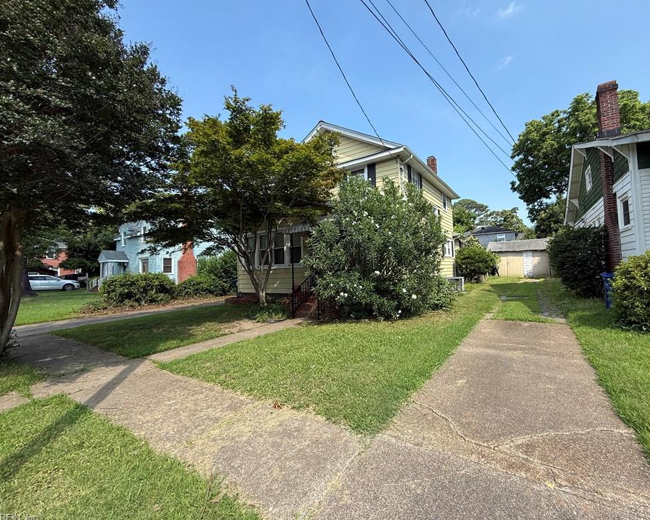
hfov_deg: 96.5
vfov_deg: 84.0
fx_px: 289
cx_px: 355
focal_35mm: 15
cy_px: 257
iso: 50
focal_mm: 2.22
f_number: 2.2
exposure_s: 1/734
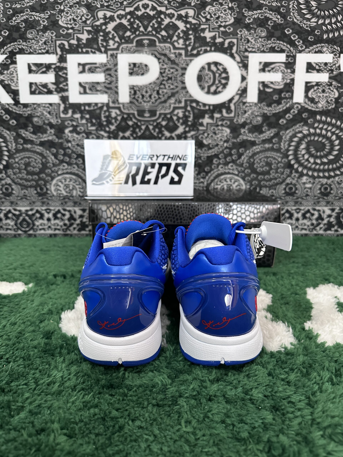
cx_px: 172
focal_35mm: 24
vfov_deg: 71.6
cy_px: 228
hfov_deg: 56.8
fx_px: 317
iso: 500
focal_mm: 6.86
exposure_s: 1/50
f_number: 1.78
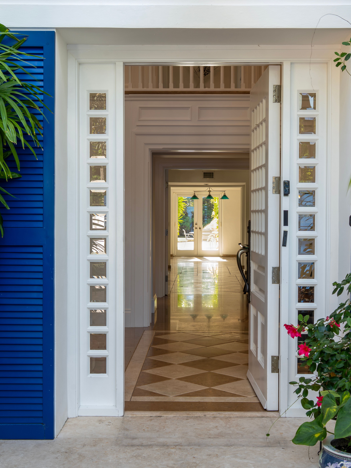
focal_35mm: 52
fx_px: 703
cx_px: 203
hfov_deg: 28.0
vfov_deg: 36.8
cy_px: 234
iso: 100
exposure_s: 1/5
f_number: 11
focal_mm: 36
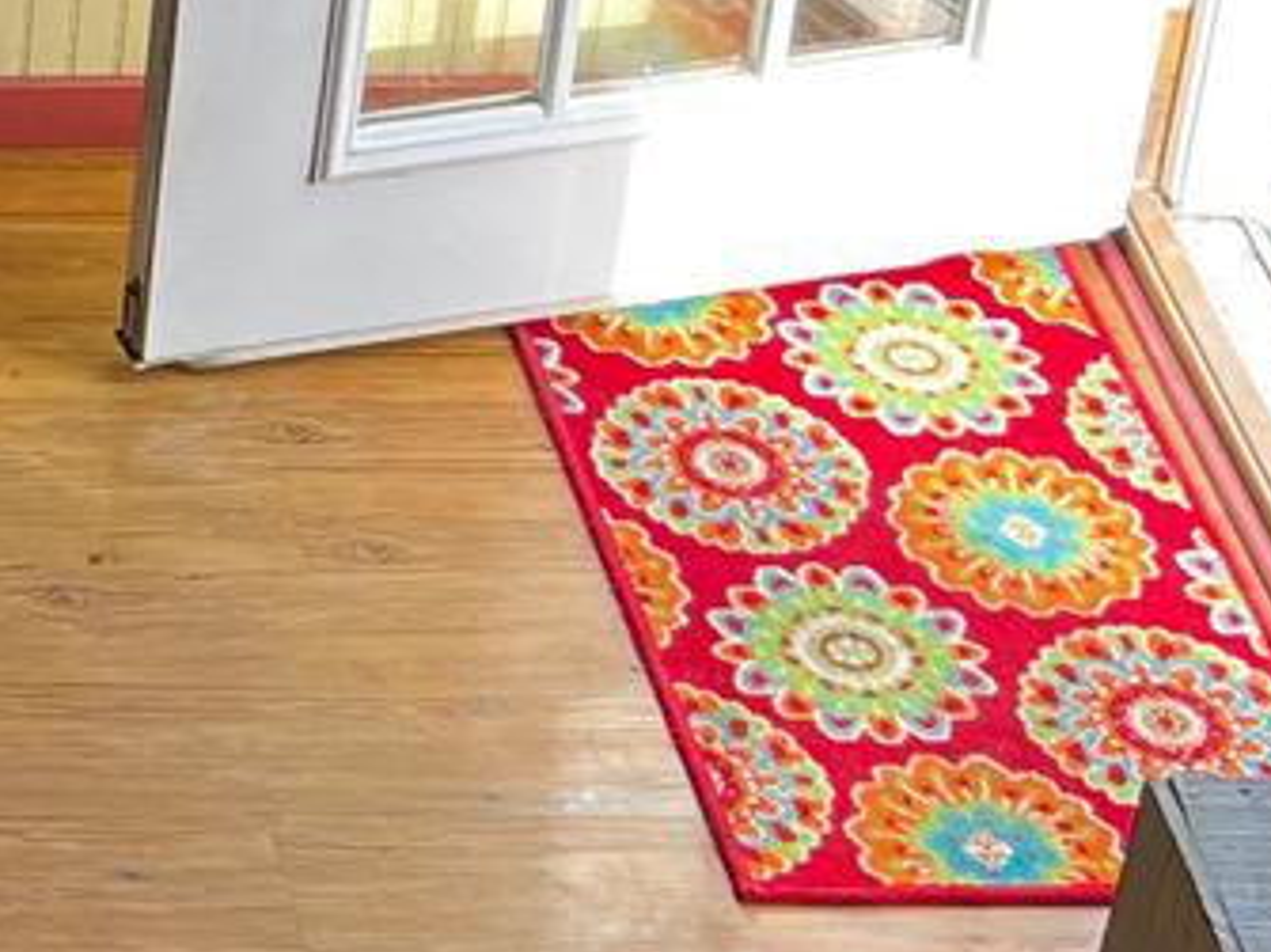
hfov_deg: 11.6
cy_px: -372
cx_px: -979
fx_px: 5836
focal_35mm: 159
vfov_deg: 9.1
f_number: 1.5
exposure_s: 1/120
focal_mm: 5.7
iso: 32
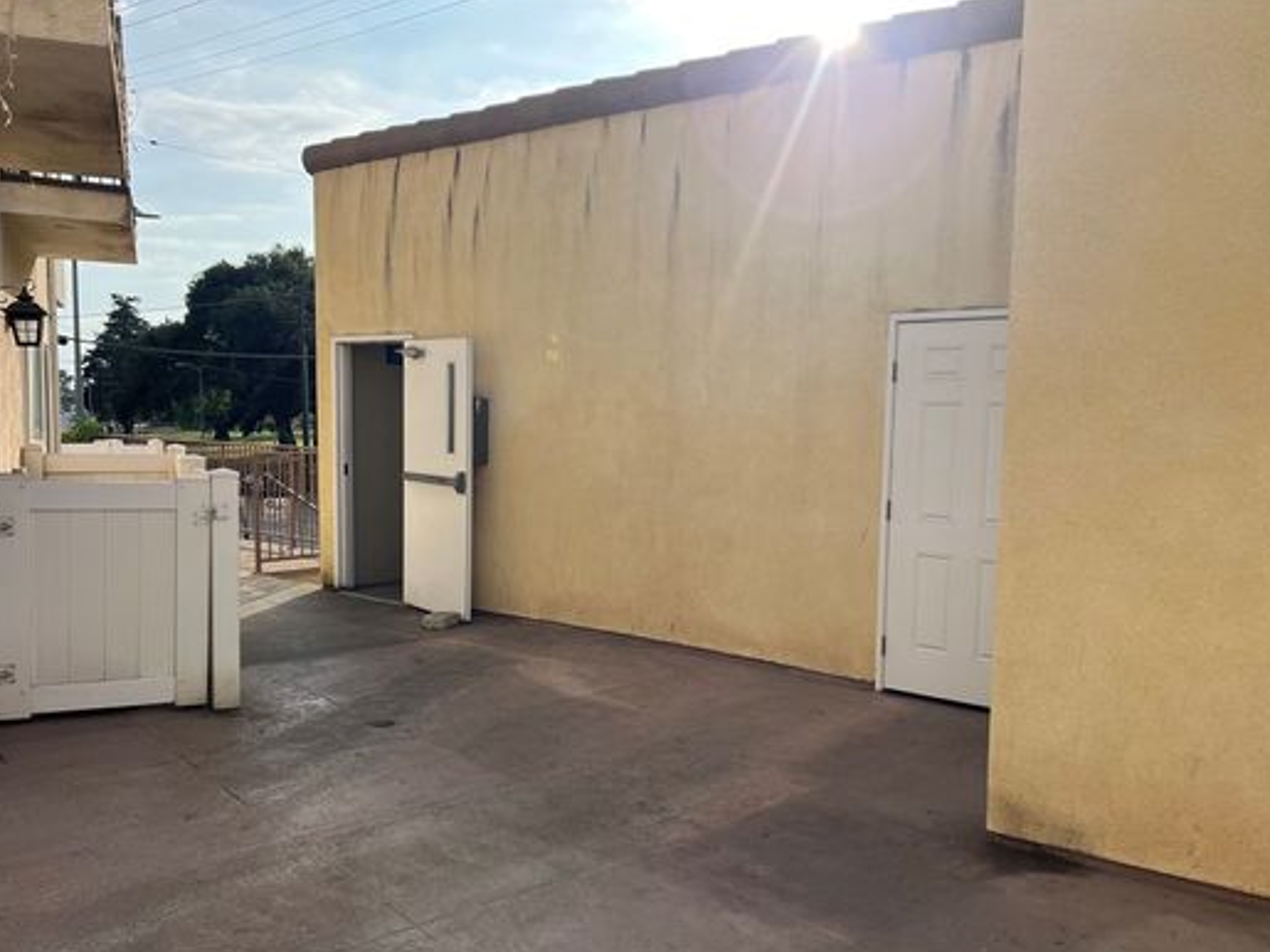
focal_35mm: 30
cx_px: 673
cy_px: 524
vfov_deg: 46.7
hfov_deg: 59.9
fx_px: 1100
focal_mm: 5.7
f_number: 1.5
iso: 50
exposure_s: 1/2762
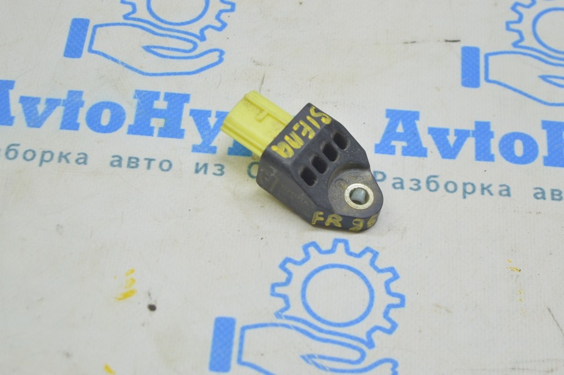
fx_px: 1291
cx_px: 282
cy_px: 188
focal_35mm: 82
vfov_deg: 16.5
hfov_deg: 24.6
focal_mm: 55
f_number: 5.6
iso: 400
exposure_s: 1/20
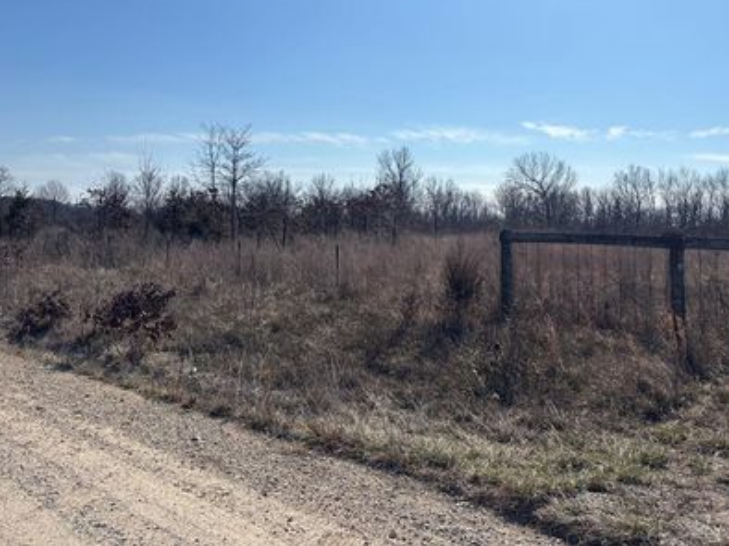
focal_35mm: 33
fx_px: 695
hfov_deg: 55.2
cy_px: 201
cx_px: 418
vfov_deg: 42.5
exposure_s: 1/9091
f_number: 1.6
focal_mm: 5.96
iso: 50
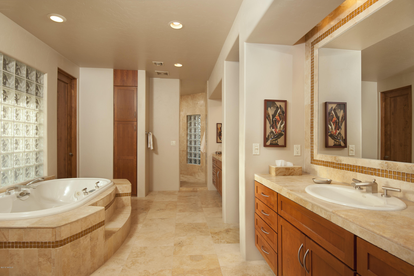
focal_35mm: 19
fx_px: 218
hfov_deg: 86.9
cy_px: 138
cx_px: 207
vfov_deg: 64.5
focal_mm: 19
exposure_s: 1/80
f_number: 6.3
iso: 400
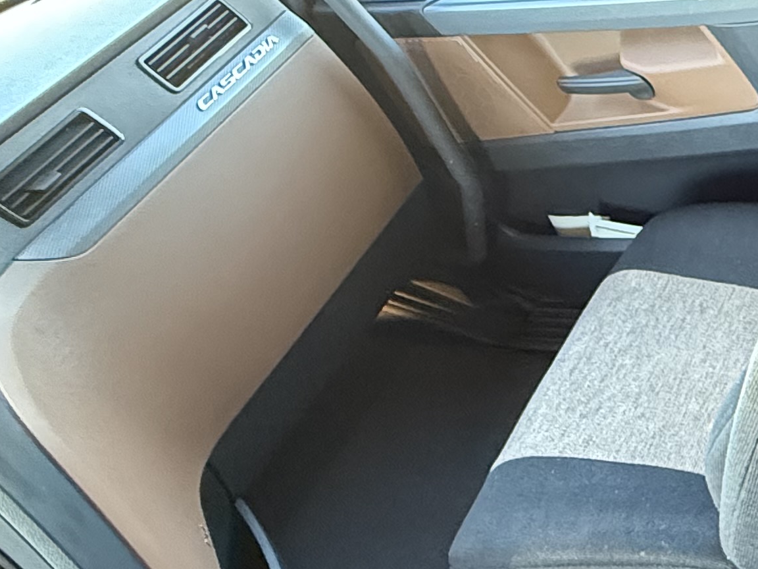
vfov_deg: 29.2
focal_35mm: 49
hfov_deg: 27.6
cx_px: 1119
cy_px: 142
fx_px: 1073
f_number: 2.2
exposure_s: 1/60
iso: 800
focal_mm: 2.22
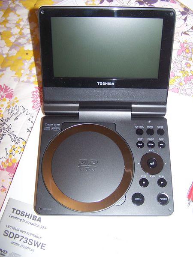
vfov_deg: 49.0
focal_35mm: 38
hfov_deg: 37.7
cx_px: 96
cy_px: 128
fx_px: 282
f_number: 2.8
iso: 140
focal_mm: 6.3
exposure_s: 1/60
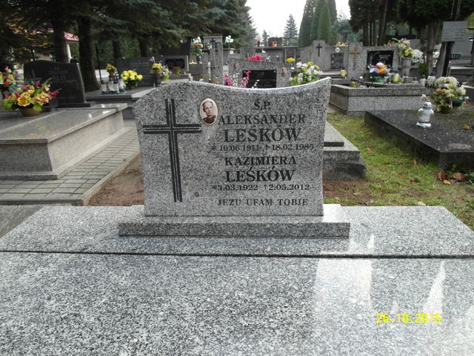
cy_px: 178
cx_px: 237
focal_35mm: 24
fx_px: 329
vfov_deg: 56.8
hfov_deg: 71.6
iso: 100
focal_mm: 5.2
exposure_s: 1/60
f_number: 3.4
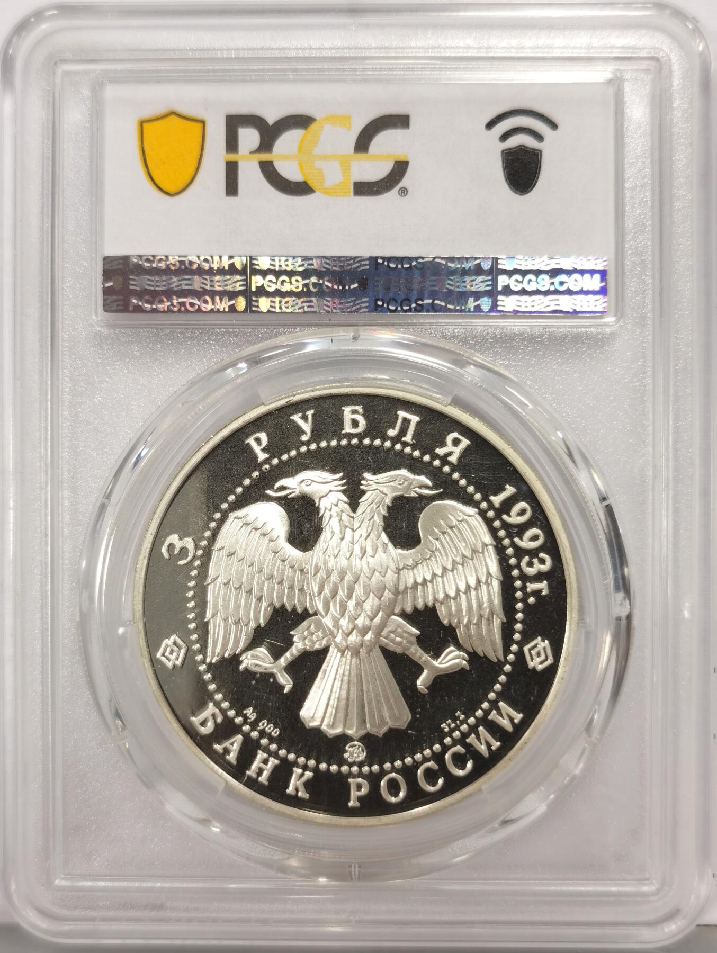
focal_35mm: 54
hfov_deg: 27.1
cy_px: 476
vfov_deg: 35.5
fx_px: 1489
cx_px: 358
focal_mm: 5.56
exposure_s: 1/100
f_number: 16
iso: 100
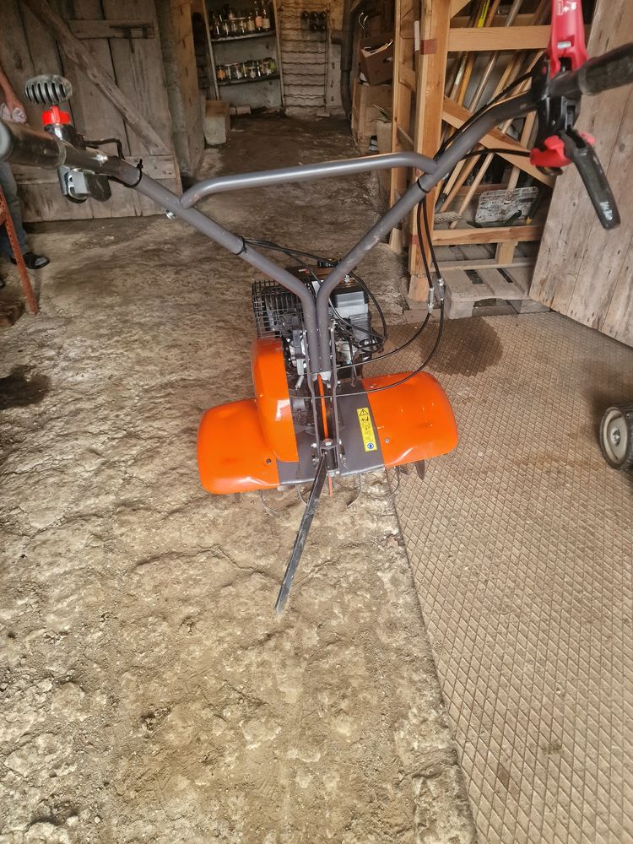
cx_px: 316
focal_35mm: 23
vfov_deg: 73.9
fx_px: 561
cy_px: 422
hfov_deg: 58.9
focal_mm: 6.4
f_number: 1.8
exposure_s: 1/100
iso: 400
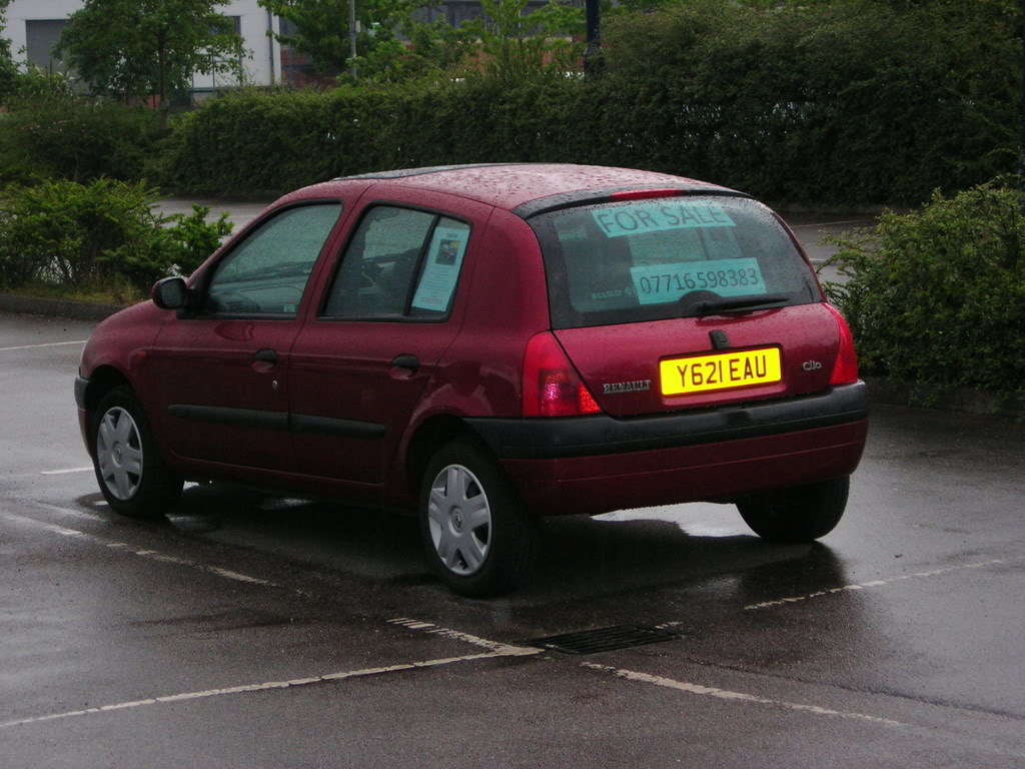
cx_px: 512
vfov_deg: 13.1
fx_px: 3346
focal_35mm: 113
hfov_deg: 17.4
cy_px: 384
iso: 147
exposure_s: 1/60.1
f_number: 4.9
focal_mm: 23.4
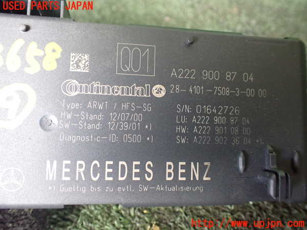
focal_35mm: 30
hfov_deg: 60.0
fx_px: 266
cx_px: 154
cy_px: 115
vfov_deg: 46.8
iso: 800
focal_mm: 5.4
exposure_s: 1/60
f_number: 2.3
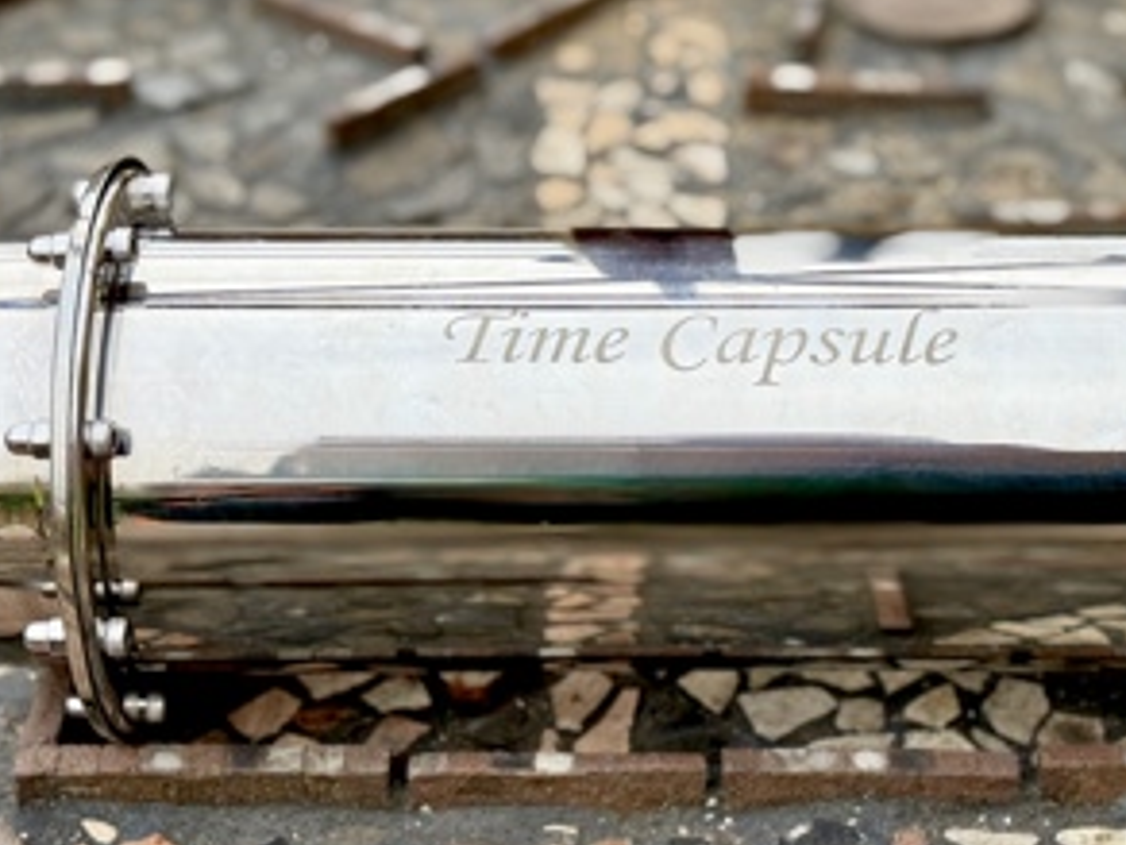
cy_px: 388
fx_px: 2635
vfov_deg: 18.2
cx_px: 713
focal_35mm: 81
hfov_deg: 24.1
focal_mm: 6.76
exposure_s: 1/368
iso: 64
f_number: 1.78
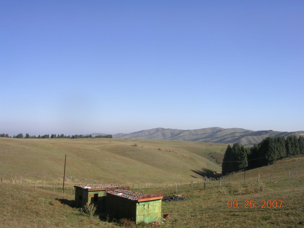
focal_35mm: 38
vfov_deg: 37.7
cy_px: 114
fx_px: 334
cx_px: 152
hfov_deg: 49.0
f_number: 5.6
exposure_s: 1/330
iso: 50
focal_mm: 5.8
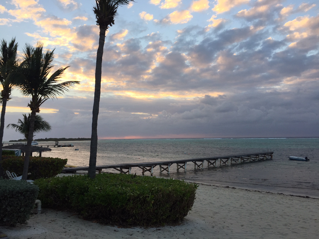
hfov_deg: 61.7
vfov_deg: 48.2
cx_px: 160
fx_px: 267
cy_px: 120
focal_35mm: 29
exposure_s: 1/408
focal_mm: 4.15
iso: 32
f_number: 2.2
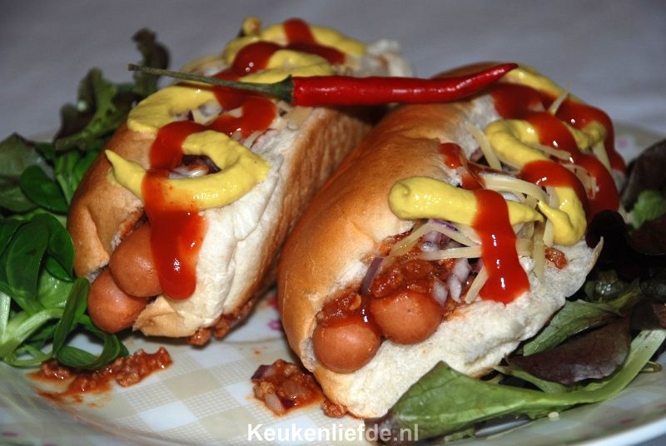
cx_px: 333
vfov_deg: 10.8
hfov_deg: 16.0
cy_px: 223
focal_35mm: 128
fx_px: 2362
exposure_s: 1/60
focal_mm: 85
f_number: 5.6
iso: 160
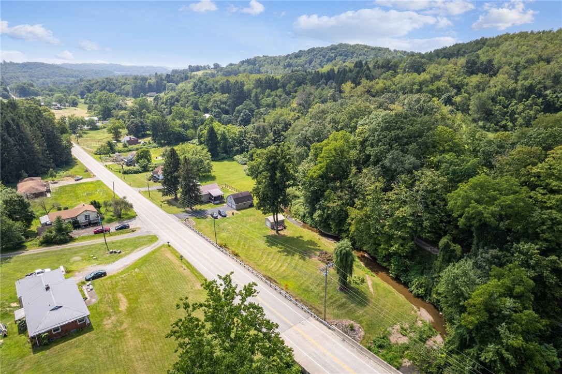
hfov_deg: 78.6
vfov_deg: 57.2
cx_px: 281
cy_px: 187
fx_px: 343
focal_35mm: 22
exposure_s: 1/1250
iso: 100
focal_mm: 8.38
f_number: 2.8
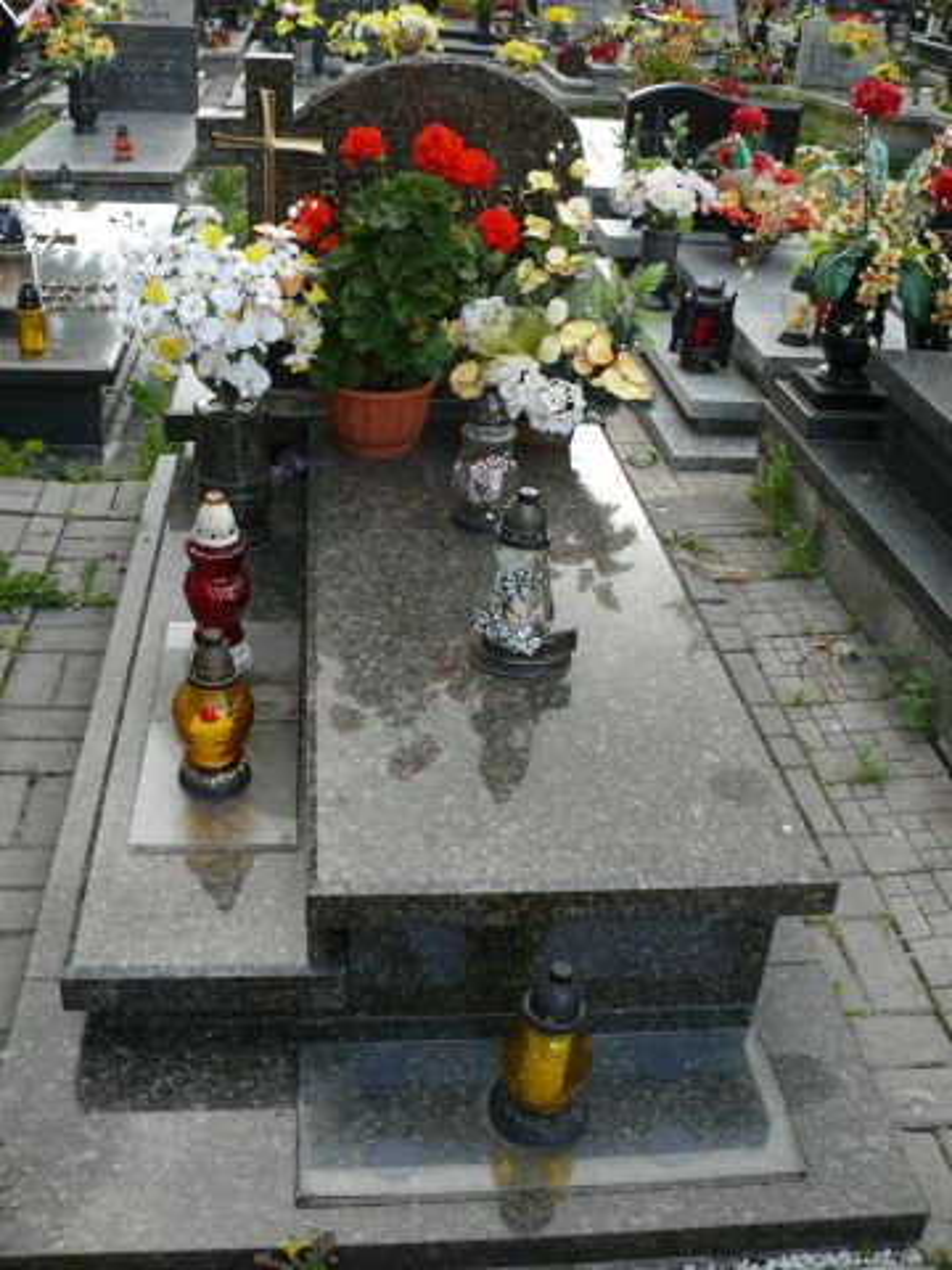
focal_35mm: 35
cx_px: 476
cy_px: 635
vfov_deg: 52.6
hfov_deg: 40.7
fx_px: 1283
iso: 100
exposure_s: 1/125
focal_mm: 7.4
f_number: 3.6
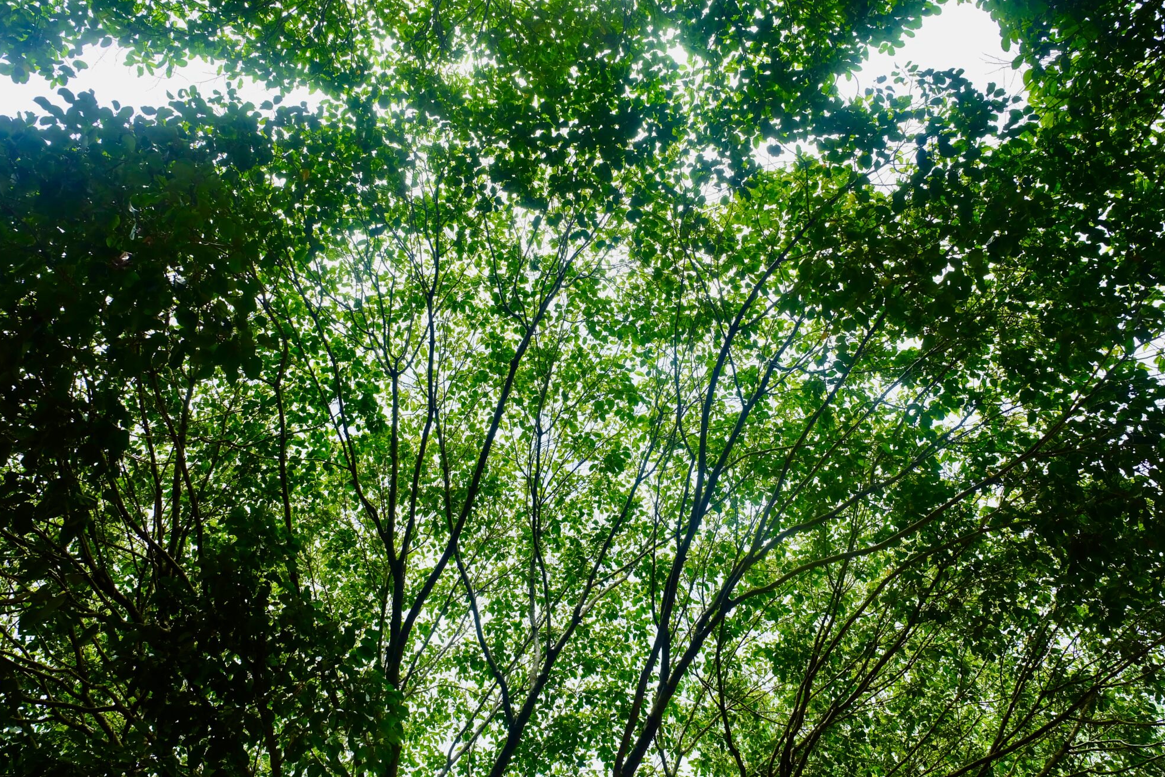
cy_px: 387
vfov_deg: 43.6
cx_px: 585
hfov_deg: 61.9
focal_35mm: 30
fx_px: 971
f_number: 8
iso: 400
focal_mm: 19.2
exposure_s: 1/400
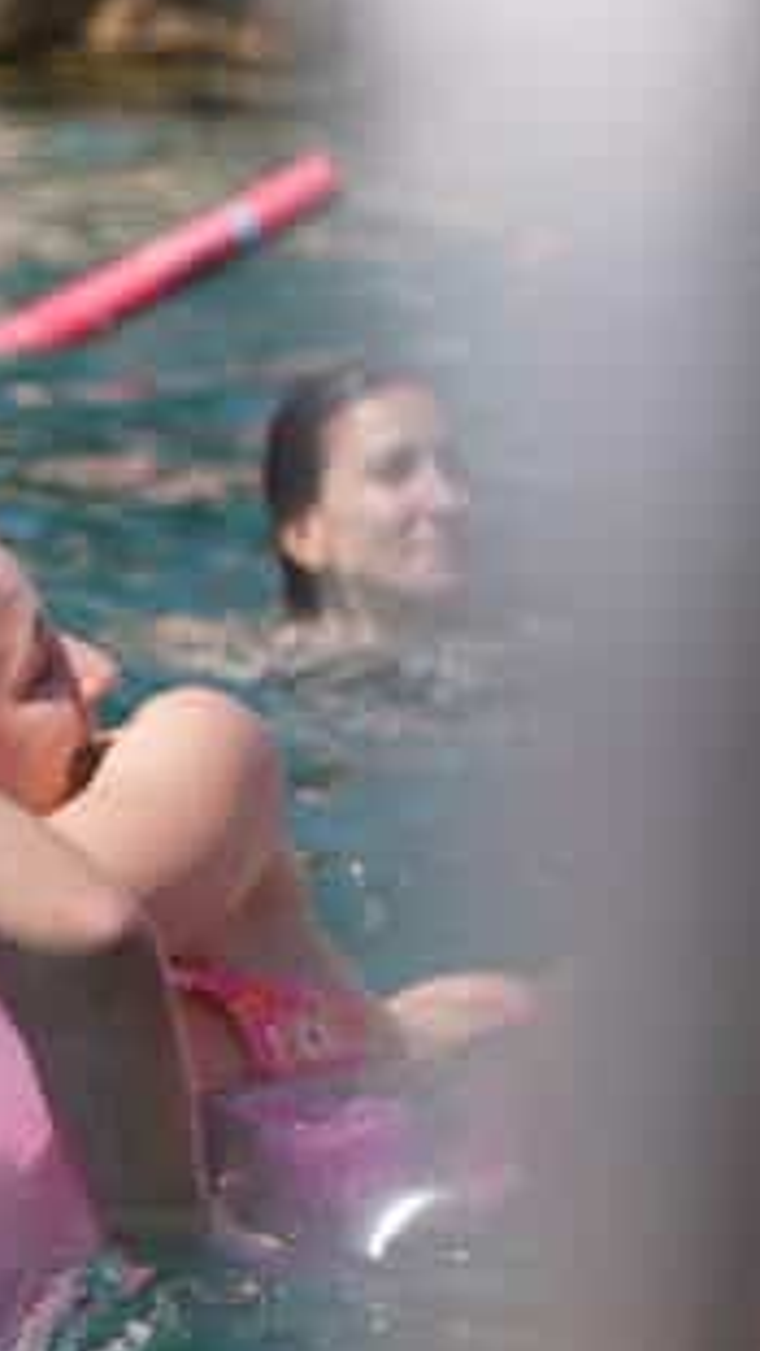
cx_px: -886
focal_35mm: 271
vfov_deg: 7.9
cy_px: 256
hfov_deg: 4.4
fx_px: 9706
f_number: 2.8
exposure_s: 1/1000
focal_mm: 70
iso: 125
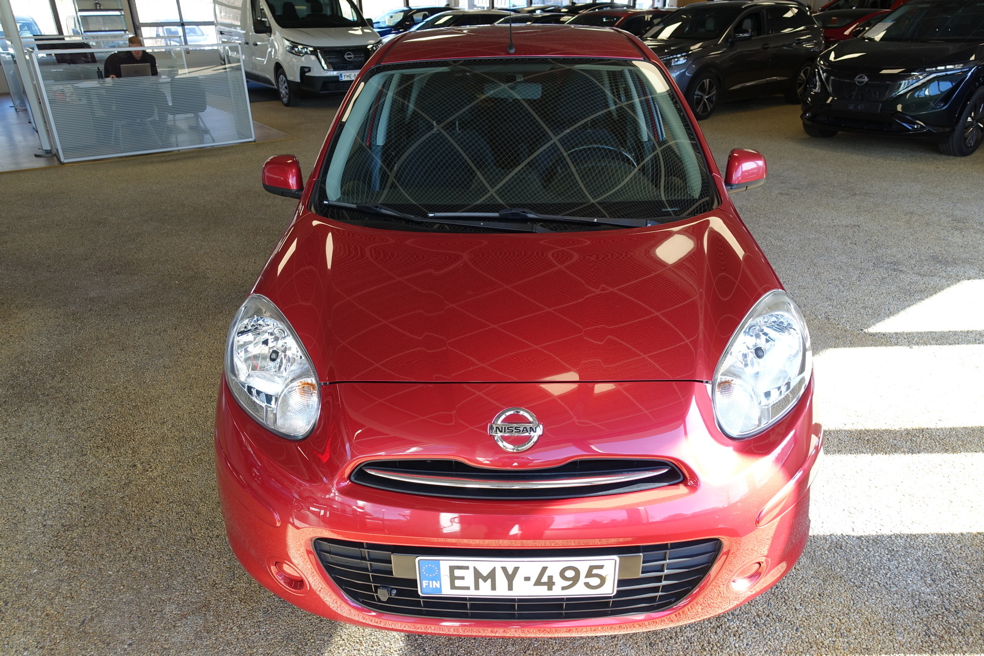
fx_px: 656
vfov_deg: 53.1
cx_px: 492
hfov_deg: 73.7
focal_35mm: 24
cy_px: 328
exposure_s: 1/80
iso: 125
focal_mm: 8.8
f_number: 3.2
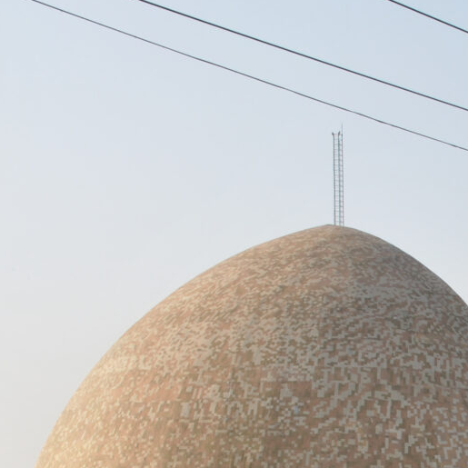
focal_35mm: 95
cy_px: 568
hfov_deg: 16.6
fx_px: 1453
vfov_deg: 17.4
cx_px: 702
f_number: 11
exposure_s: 1/125
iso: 200
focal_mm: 20
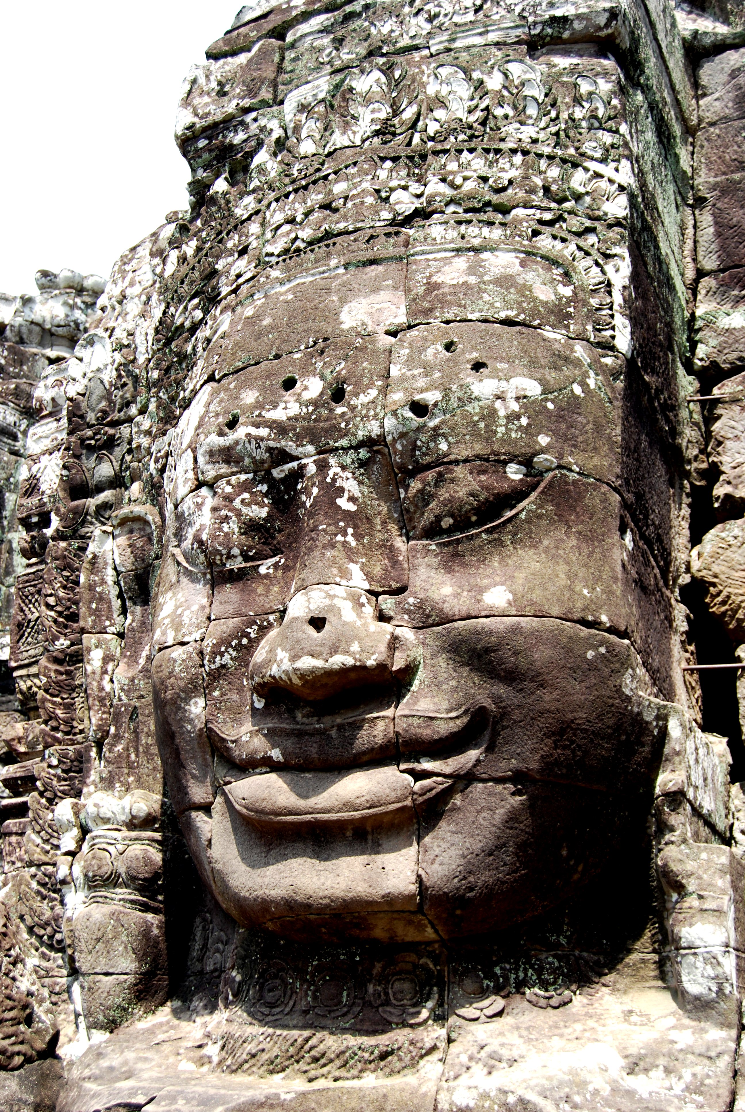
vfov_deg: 49.5
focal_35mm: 39
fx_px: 1207
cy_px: 556
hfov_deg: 34.3
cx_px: 372
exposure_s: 1/160
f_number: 6.3
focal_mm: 26
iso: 100
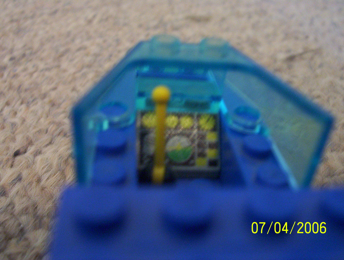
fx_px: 428
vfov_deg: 33.7
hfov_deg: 43.8
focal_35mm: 43
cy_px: 130
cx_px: 172
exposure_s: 1/8
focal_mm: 5.77
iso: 200
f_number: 2.73
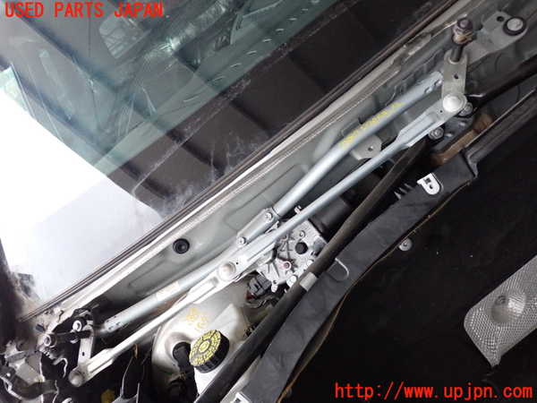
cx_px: 268
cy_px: 202
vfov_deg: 46.8
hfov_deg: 60.0
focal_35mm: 30
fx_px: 465
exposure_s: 1/125
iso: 800
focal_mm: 5.4
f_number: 2.3
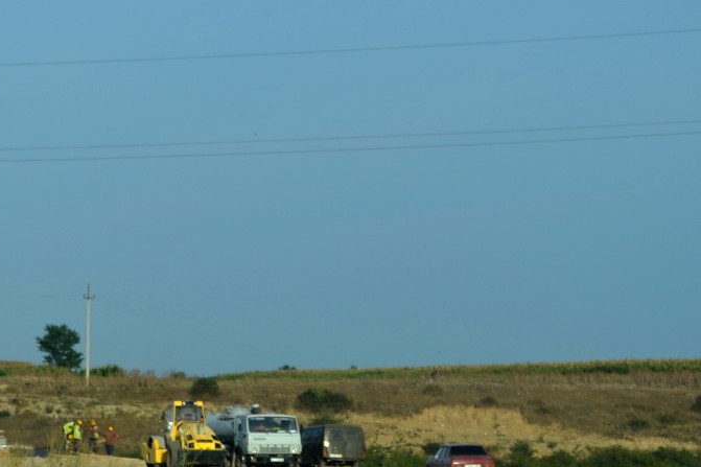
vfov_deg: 6.9
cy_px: 113
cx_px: 211
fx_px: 3878
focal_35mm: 199
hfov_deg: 10.3
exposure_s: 1/250
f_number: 7.1
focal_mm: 55
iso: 100
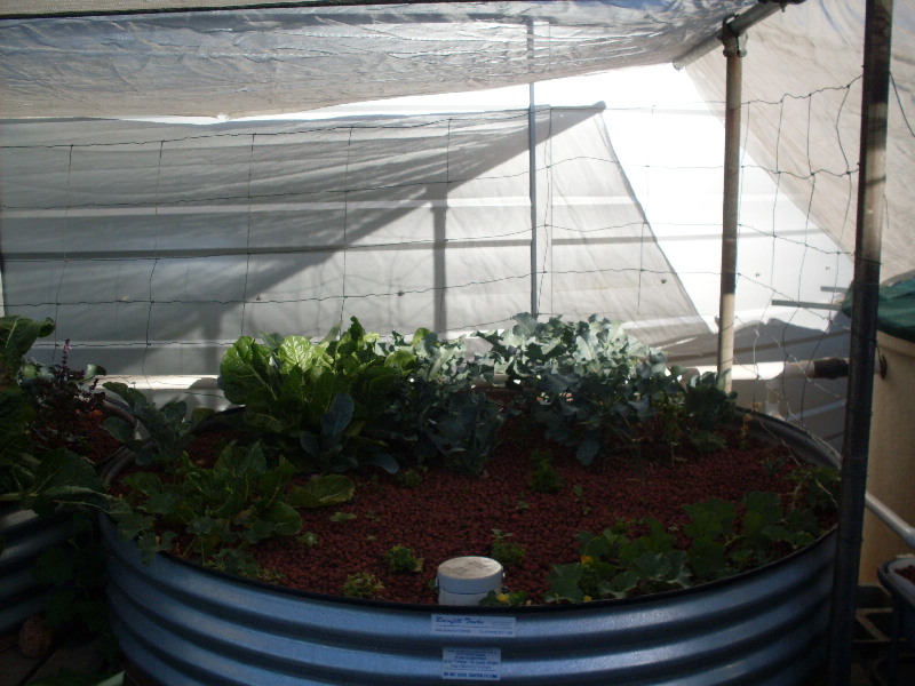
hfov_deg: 49.0
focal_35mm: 38
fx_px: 1004
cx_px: 458
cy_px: 343
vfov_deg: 37.7
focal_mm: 6.3
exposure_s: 1/125
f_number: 8.4
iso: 80
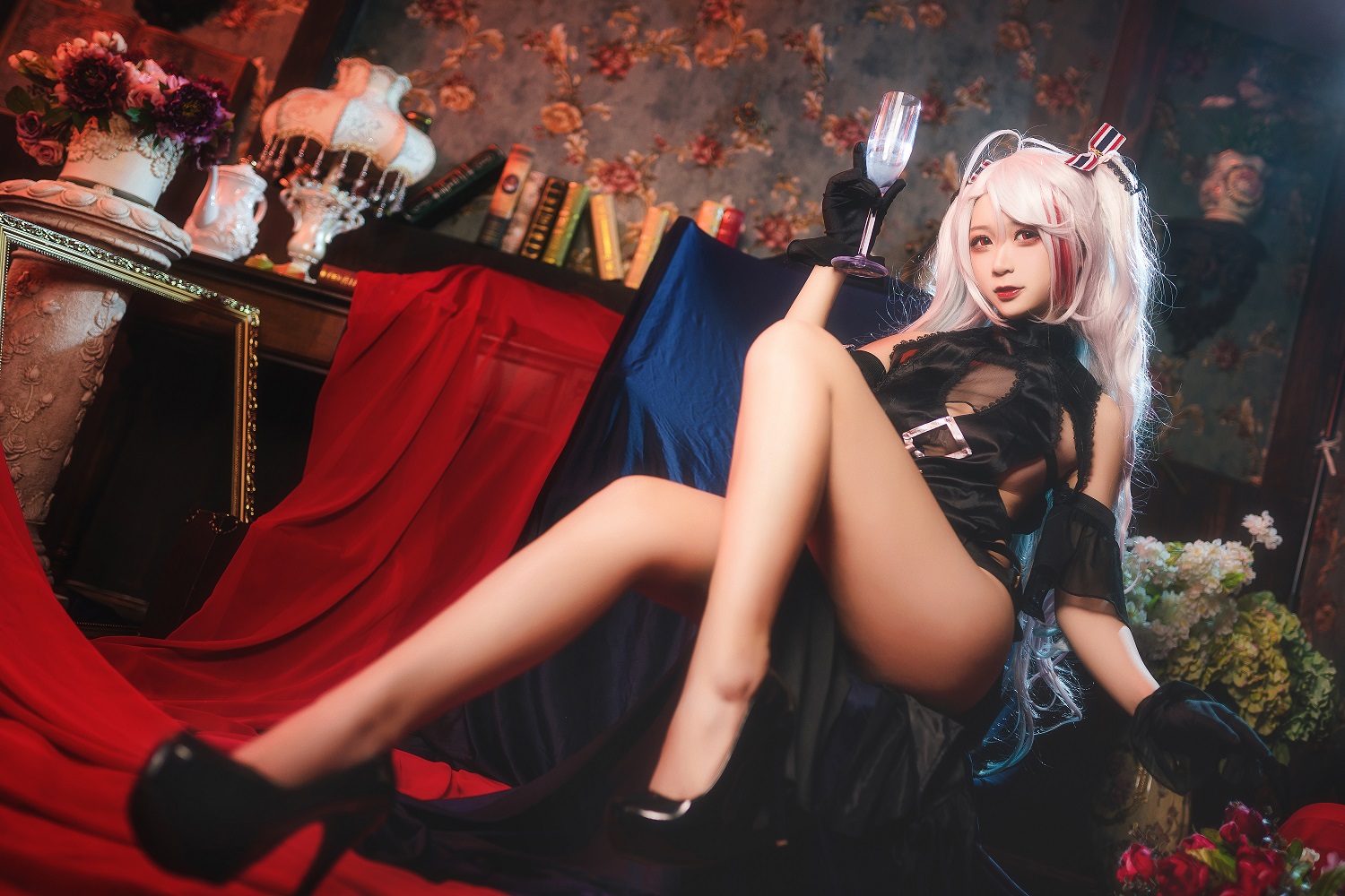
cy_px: 448
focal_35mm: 35
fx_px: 1308
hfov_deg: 54.4
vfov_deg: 37.9
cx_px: 672
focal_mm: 35
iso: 100
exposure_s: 1/200
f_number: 2
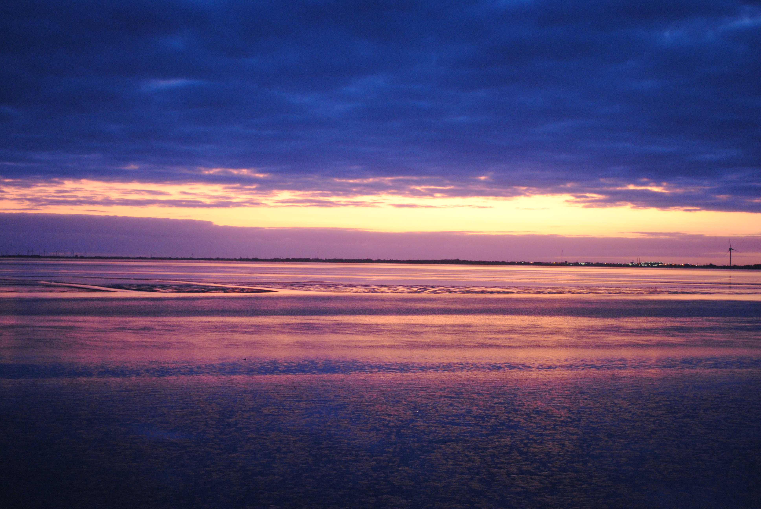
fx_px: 1270
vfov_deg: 22.7
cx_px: 380
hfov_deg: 33.4
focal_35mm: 60
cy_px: 254
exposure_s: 1/15
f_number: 5.3
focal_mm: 40
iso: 800
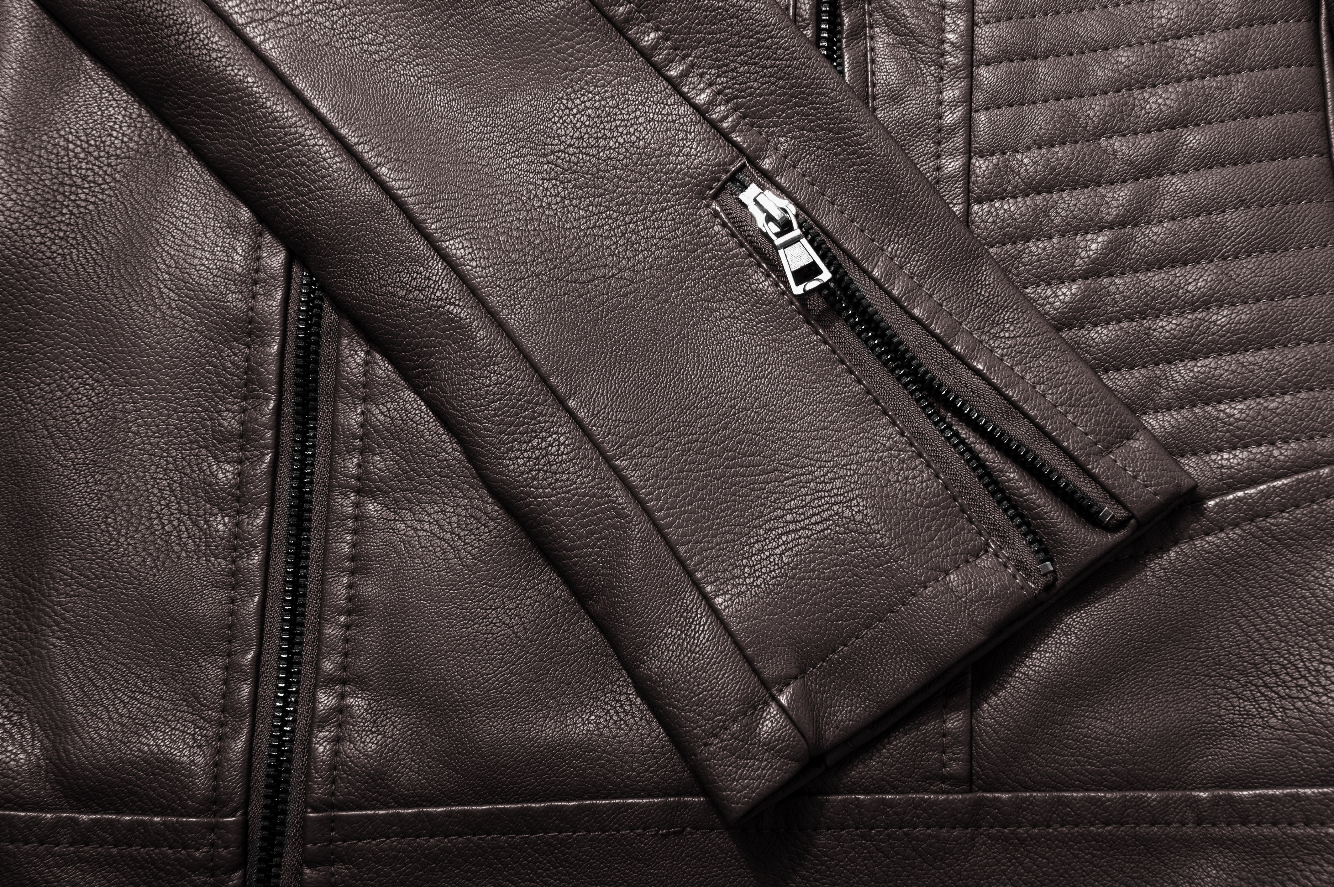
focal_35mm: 52
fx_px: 1926
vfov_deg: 26.0
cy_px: 444
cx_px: 667
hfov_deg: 38.2
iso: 200
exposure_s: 1/160
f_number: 16
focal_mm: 52
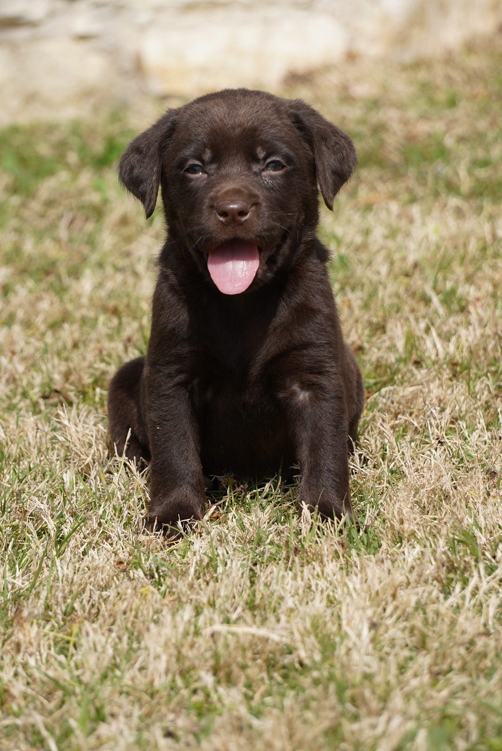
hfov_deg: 6.3
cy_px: 376
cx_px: 251
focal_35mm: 217
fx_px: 4531
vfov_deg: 9.5
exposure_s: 1/320
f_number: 7.1
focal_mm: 145
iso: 100
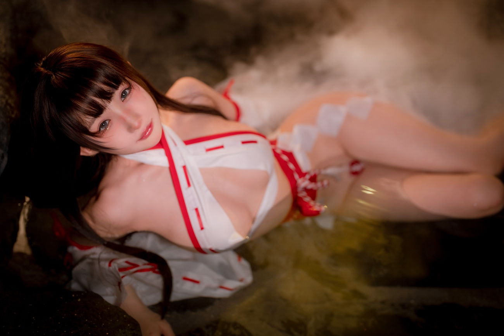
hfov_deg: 39.6
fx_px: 700
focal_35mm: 50
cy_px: 168
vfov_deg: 27.0
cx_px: 252
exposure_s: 1/125
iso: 640
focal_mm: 50
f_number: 1.6
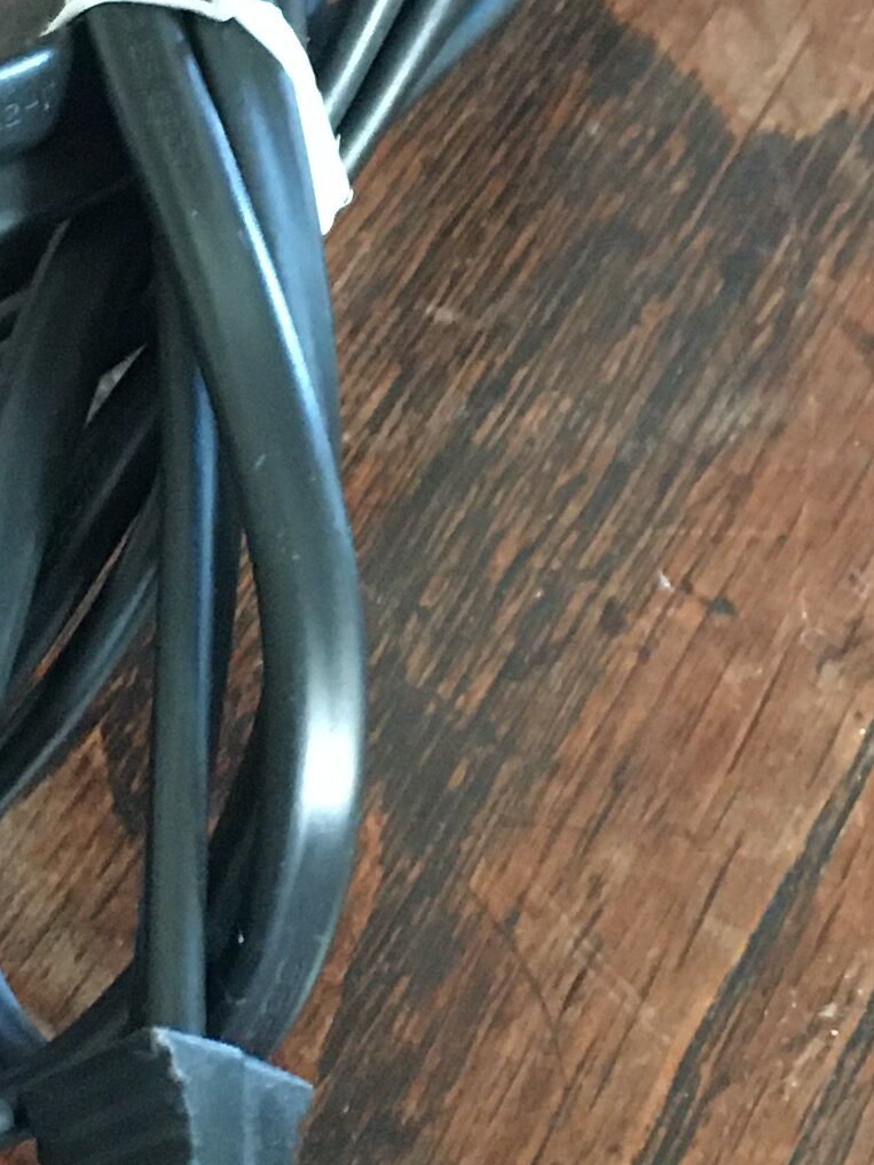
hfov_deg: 12.9
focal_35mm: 115
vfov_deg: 17.0
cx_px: 357
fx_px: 3871
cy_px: 298
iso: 500
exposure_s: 1/17
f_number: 2.2
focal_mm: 4.15
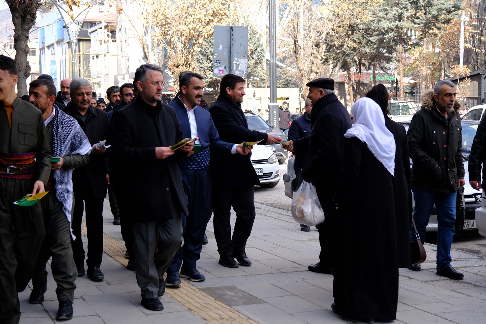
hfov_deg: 44.5
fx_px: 594
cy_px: 162
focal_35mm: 44
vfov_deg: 30.5
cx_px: 243
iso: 250
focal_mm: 29.2
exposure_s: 1/500
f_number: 4
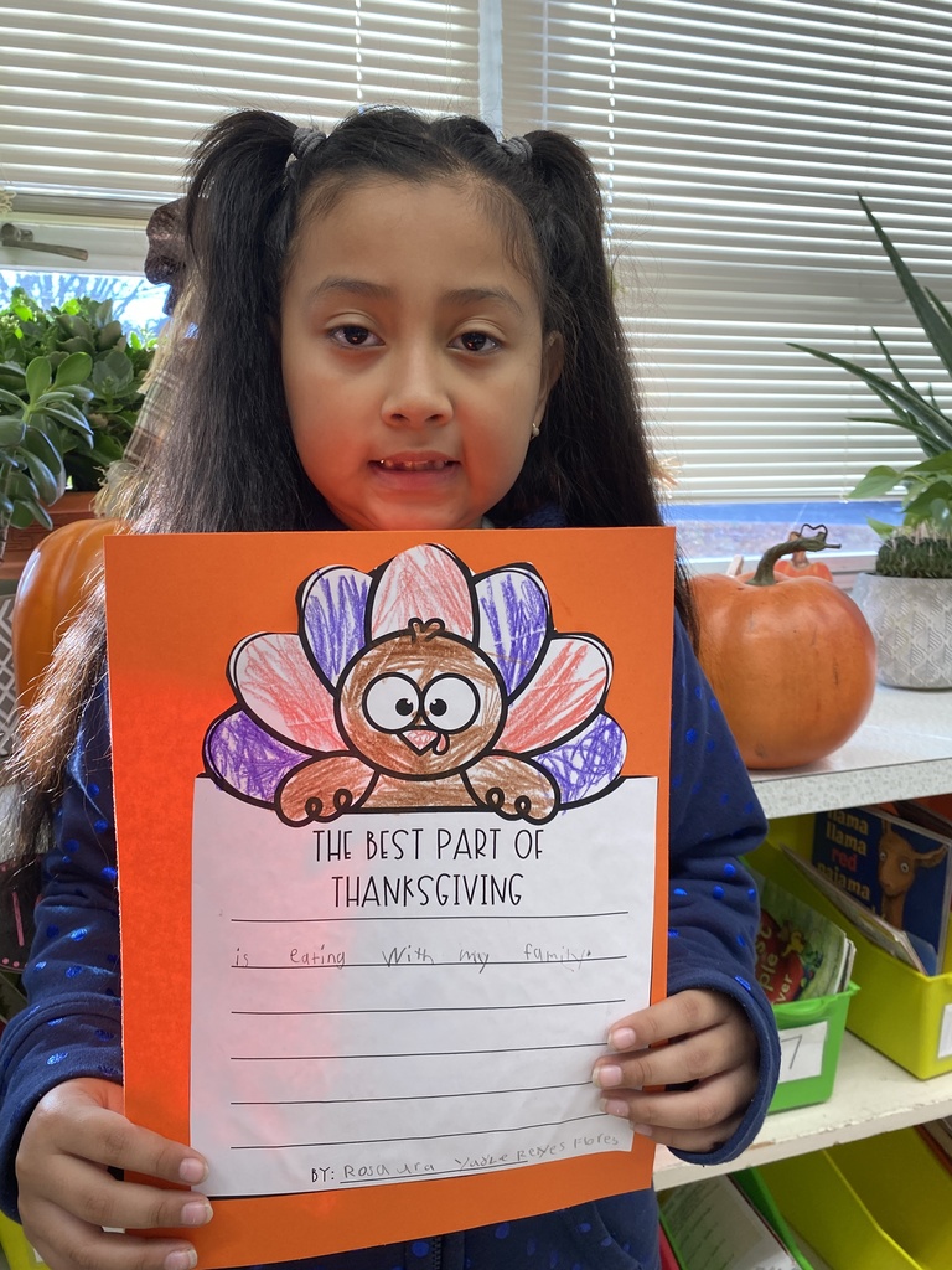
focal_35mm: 26
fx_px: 953
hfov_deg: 53.1
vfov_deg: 67.3
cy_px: 635
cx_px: 476
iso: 125
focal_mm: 4.25
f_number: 1.8
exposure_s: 1/110
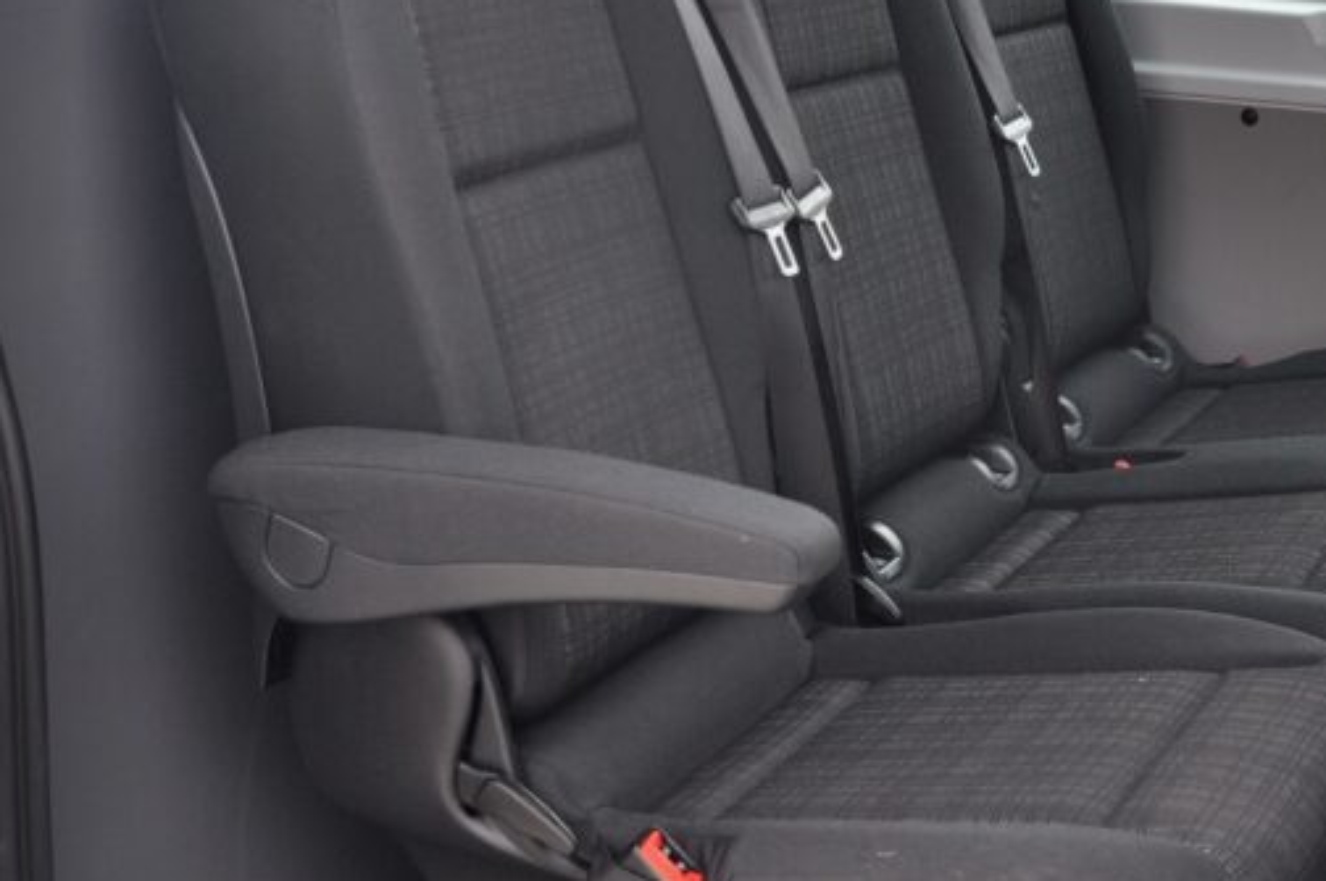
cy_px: 292
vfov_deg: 21.1
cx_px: 734
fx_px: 2356
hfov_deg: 31.4
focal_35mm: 64
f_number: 5.6
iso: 400
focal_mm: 21
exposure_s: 1/125
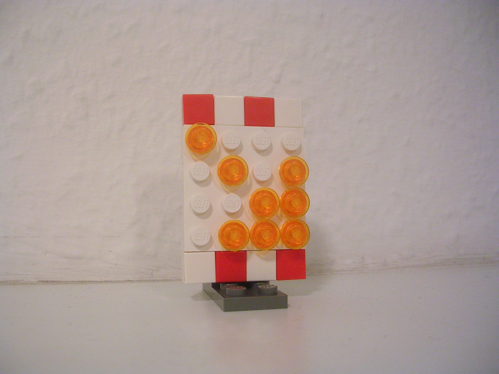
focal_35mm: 38
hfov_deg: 49.0
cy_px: 187
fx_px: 548
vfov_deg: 37.7
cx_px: 250
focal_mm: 5.8
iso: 132
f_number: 2.8
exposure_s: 1/5
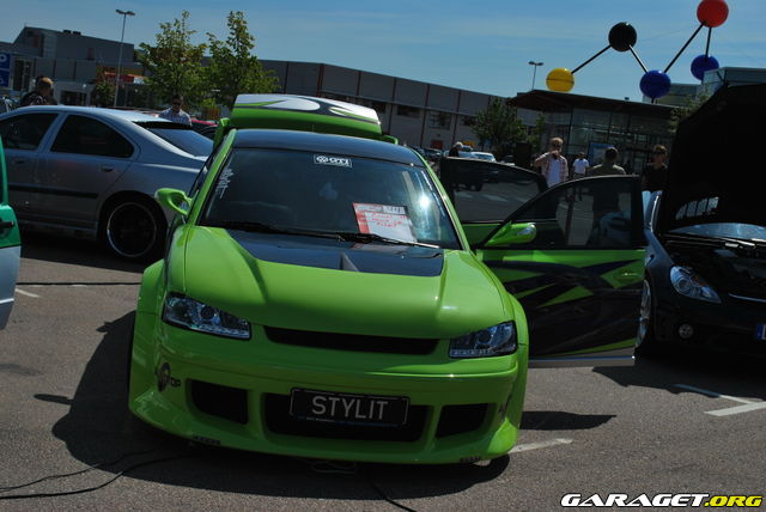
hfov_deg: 37.8
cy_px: 256
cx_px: 383
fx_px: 1118
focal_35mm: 52
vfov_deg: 25.8
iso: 100
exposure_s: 1/640
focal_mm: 35
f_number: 13
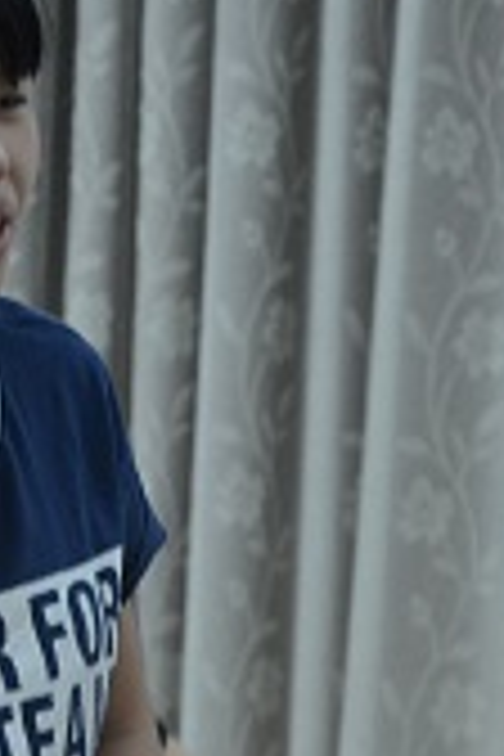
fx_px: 8399
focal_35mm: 400
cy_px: 569
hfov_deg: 3.4
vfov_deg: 5.2
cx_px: -176
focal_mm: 90
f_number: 5.6
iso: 1600
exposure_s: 1/50
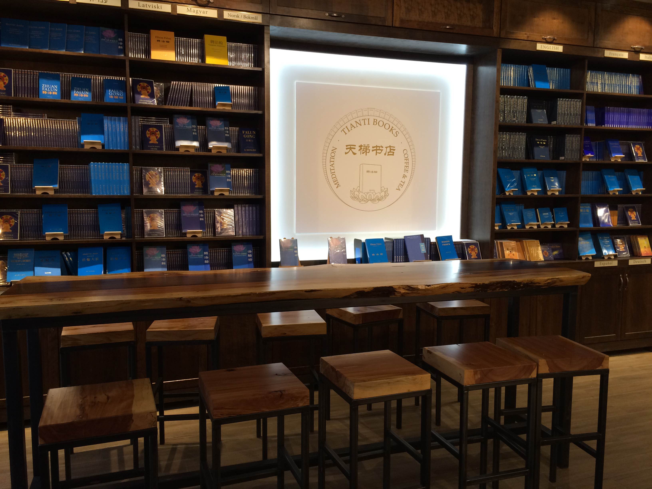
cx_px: 326
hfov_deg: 61.7
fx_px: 546
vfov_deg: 48.2
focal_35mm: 29
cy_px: 244
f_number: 2.2
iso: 64
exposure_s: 1/30
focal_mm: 4.15
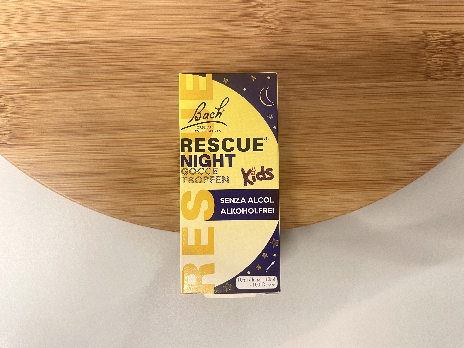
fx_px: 349
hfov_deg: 67.3
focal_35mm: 26
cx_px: 232
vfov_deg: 53.1
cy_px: 174
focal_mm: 4.2
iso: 80
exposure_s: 1/50
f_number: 1.6
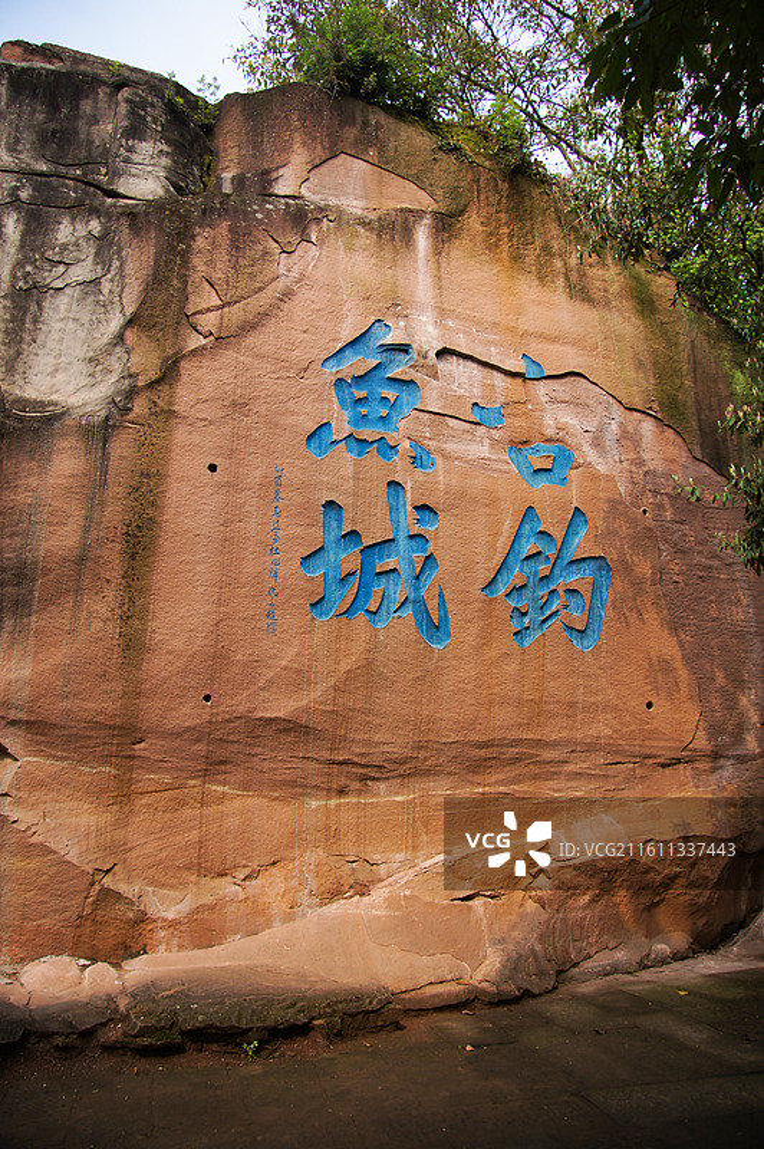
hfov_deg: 53.1
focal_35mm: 24
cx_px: 382
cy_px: 574
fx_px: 765
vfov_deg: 73.8
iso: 100
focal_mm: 16
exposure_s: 1/1000
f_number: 3.5
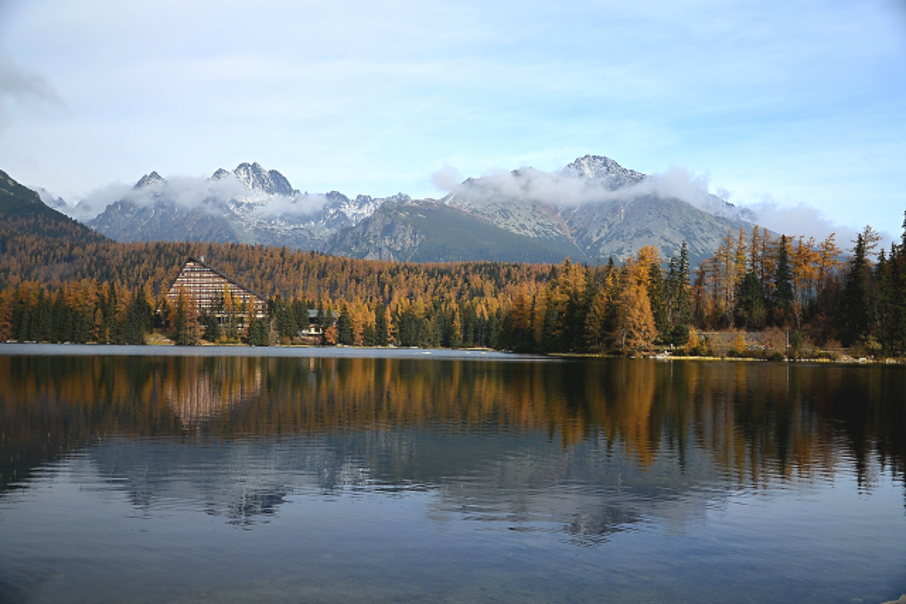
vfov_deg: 36.9
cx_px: 453
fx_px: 906
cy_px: 302
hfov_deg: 53.1
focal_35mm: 36
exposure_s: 1/320
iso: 100
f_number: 3.8
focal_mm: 24
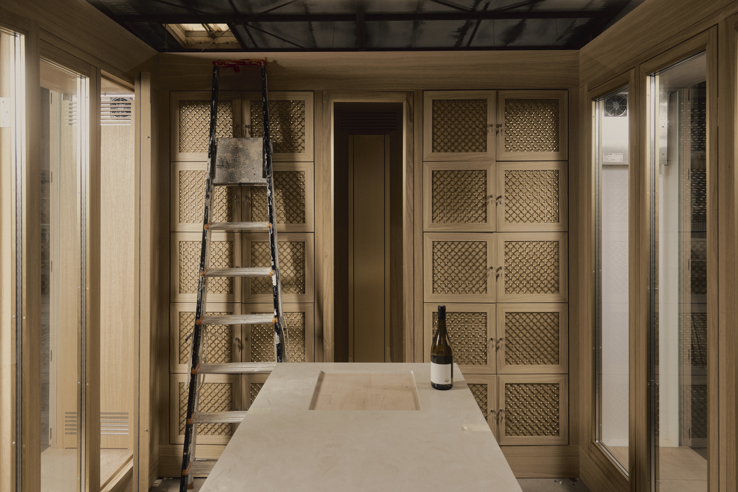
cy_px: 246
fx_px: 512
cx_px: 369
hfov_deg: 71.5
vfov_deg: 51.3
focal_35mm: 25
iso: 800
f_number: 4.5
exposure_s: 1/250
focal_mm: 25
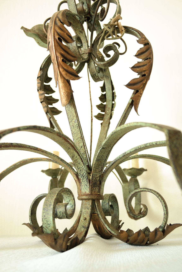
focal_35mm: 30
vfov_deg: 61.9
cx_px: 91
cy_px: 136
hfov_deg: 43.6
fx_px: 227
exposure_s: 1/40
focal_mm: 20
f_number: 5.6
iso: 800
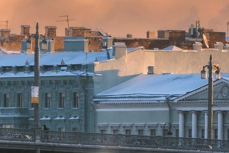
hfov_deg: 2.2
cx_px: -354
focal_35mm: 934
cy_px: -62
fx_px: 5941
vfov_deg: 1.5
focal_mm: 115
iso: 160
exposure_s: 1/320
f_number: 5.6
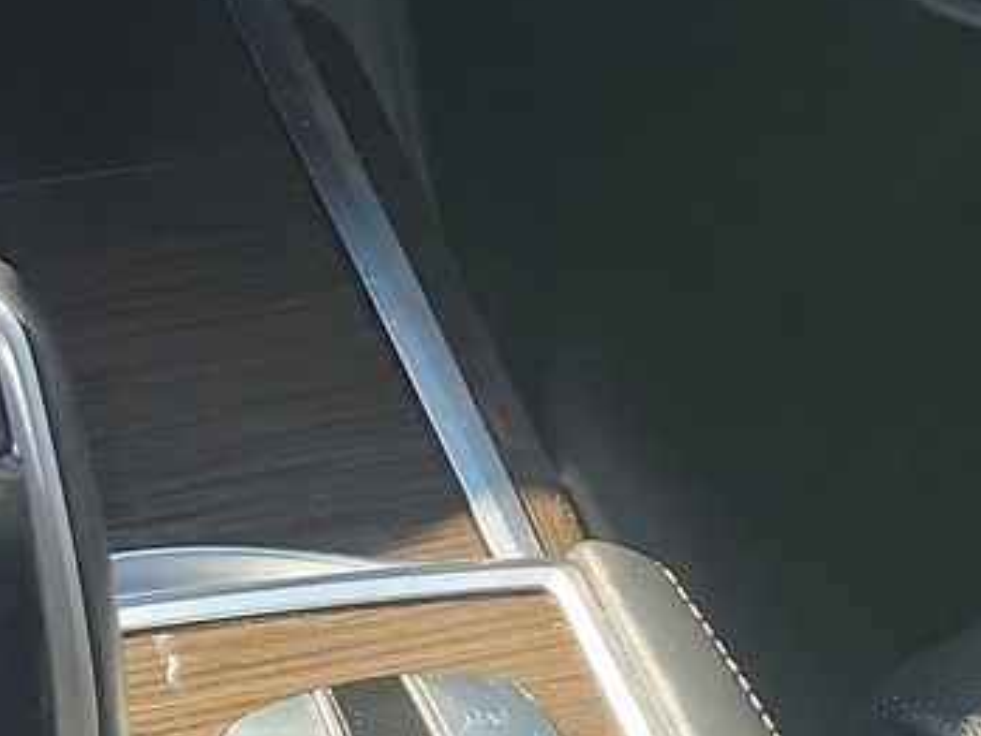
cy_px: -719
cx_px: 107
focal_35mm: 110
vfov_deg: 12.0
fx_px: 3118
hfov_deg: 17.6
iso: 72
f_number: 1.8
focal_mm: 6.7
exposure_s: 1/59
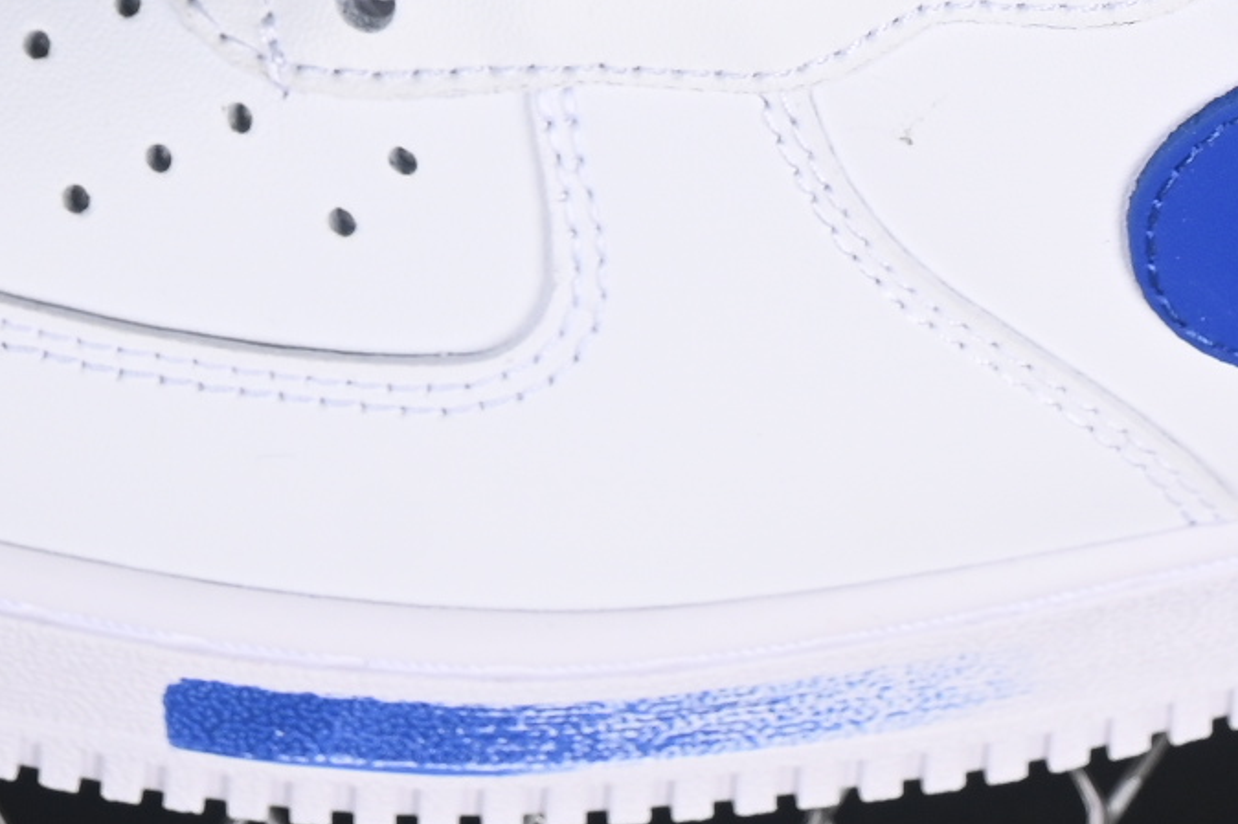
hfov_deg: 6.6
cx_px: 1168
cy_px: -624
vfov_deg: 4.4
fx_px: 10657
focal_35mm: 310
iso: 160
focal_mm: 50
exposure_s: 1/100
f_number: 7.1
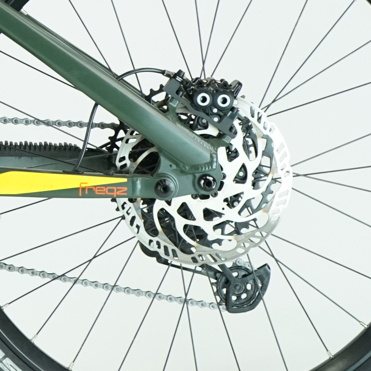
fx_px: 2716
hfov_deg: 7.5
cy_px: -50
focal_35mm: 224
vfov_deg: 7.8
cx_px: -331
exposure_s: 1/200
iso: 1600
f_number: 5.6
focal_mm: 56
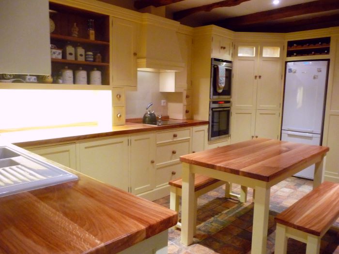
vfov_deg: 49.7
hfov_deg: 63.4
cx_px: 170
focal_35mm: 28
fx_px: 274
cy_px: 127
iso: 400
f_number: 3.3
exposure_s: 1/8
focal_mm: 4.7
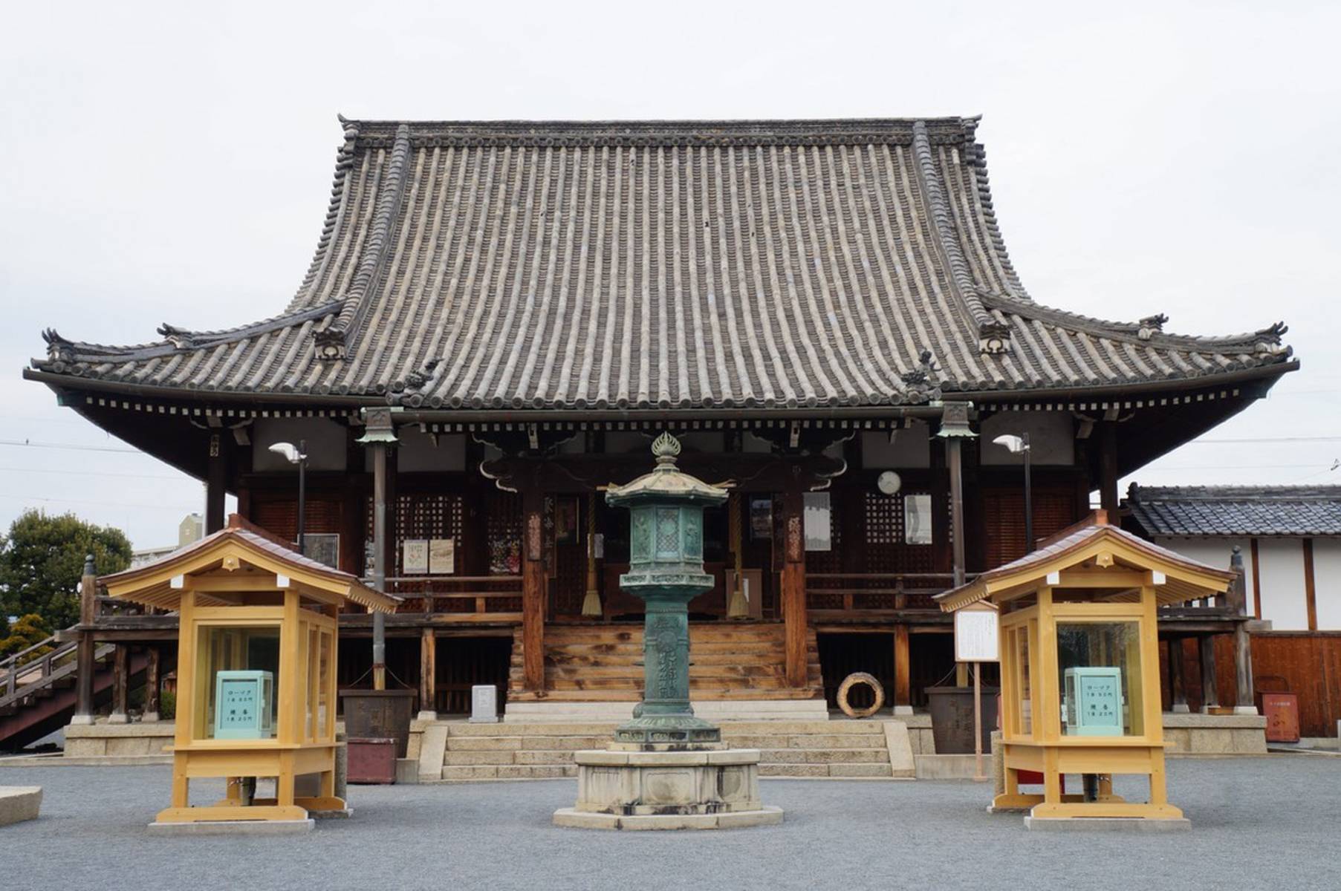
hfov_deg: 42.4
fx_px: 1731
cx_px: 670
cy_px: 446
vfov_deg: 28.9
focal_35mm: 46
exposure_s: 1/100
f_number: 10
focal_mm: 31
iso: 200
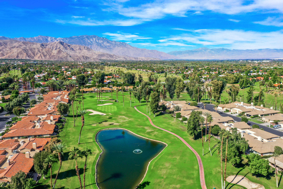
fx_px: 220
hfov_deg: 65.5
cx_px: 142
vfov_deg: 46.4
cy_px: 94
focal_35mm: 28
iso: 100
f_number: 5.6
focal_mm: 10.26
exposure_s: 1/500
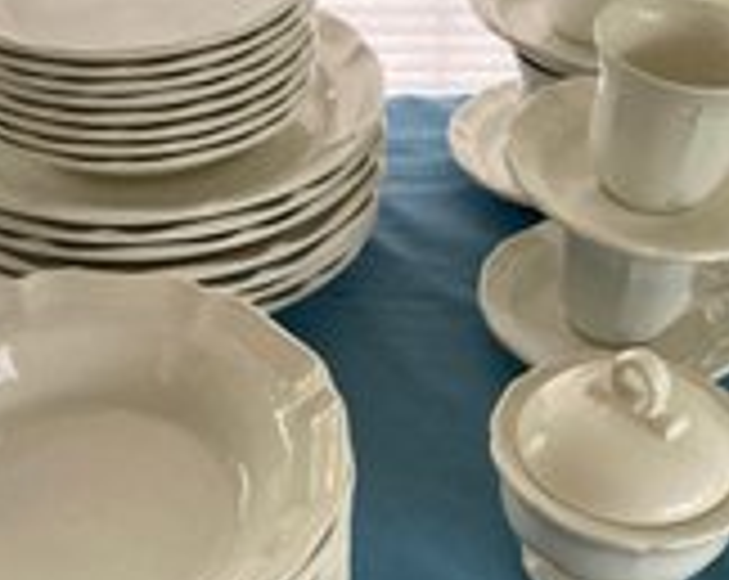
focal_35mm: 58
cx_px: 430
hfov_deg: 32.5
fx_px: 1249
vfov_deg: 26.0
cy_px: 393
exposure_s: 1/55
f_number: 1.8
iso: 320
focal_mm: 3.99
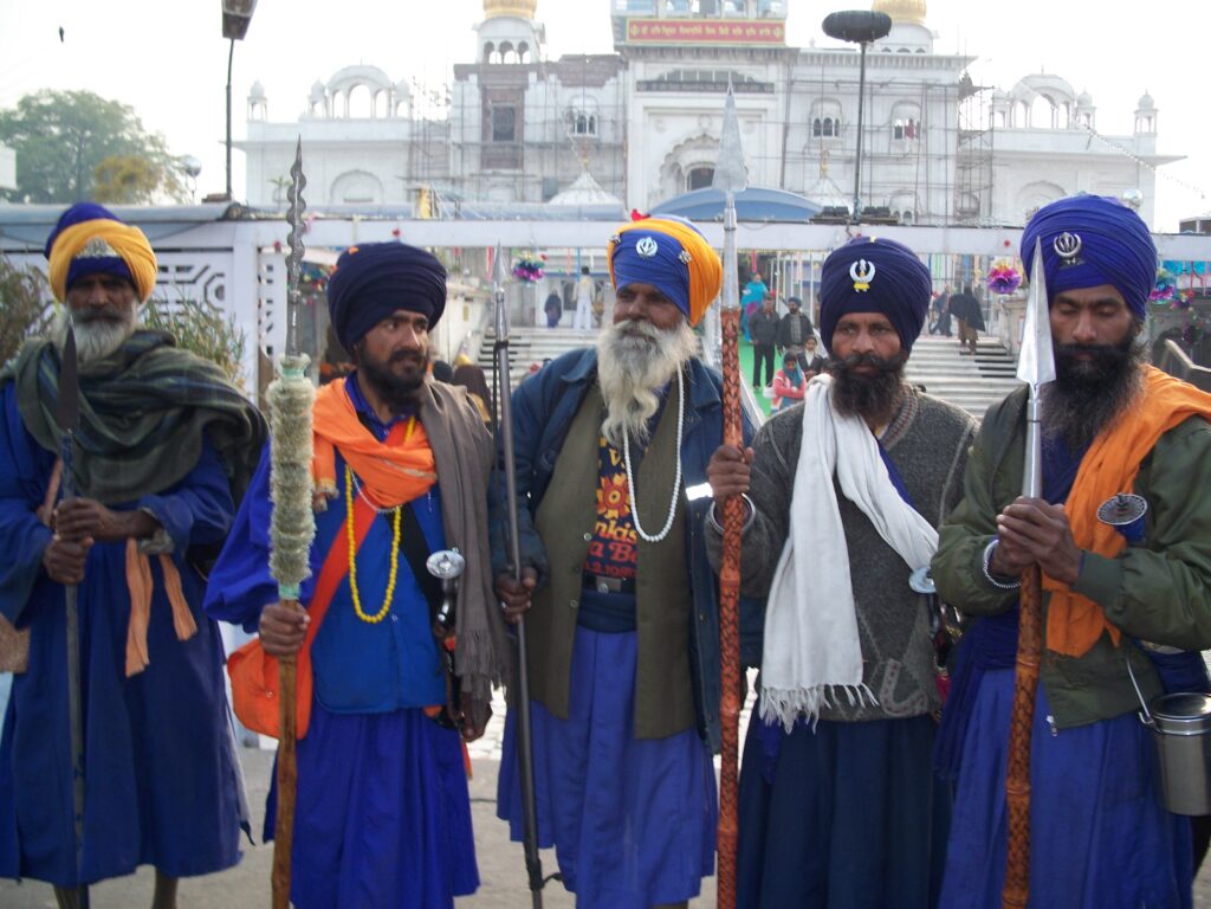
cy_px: 454
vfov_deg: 38.7
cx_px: 606
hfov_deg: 50.1
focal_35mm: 37
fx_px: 1294
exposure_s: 1/60
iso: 80
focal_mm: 7.8
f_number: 2.8
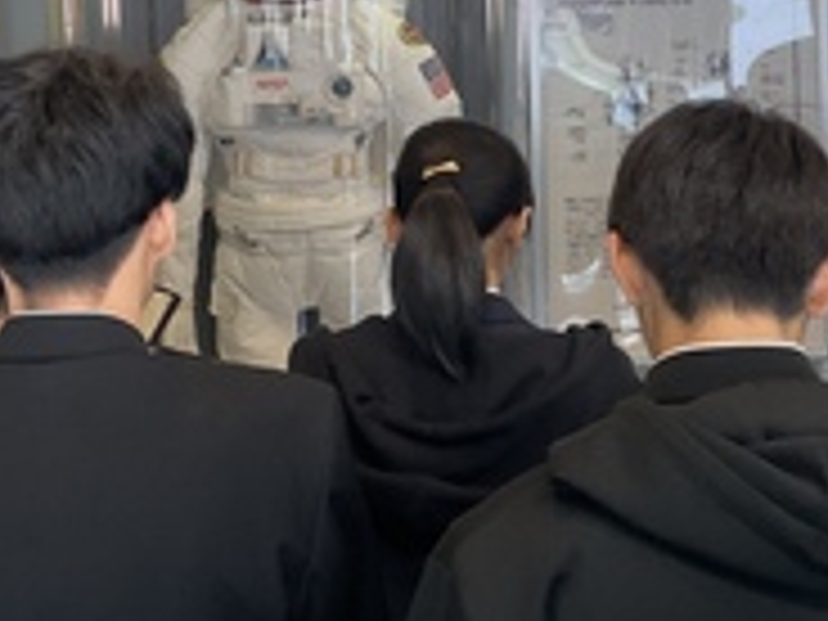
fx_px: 1507
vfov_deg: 22.8
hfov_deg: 30.7
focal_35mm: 63
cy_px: 94
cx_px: 396
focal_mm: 3
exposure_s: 1/50
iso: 80
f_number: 1.8
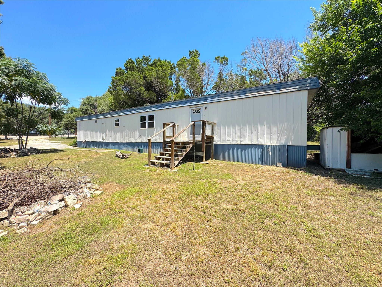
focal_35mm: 14
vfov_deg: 85.7
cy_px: 144
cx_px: 191
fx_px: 154
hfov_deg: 102.1
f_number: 2.2
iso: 50
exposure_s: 1/1178
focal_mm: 2.22
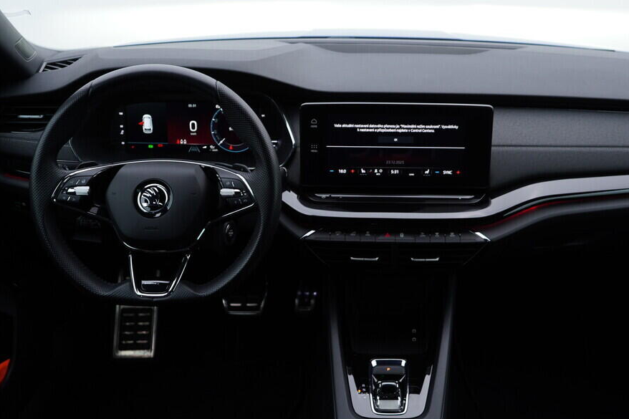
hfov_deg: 46.3
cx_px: 354
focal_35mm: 42
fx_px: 734
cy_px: 238
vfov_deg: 31.8
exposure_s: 1/50
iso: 125
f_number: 3.2
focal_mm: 24
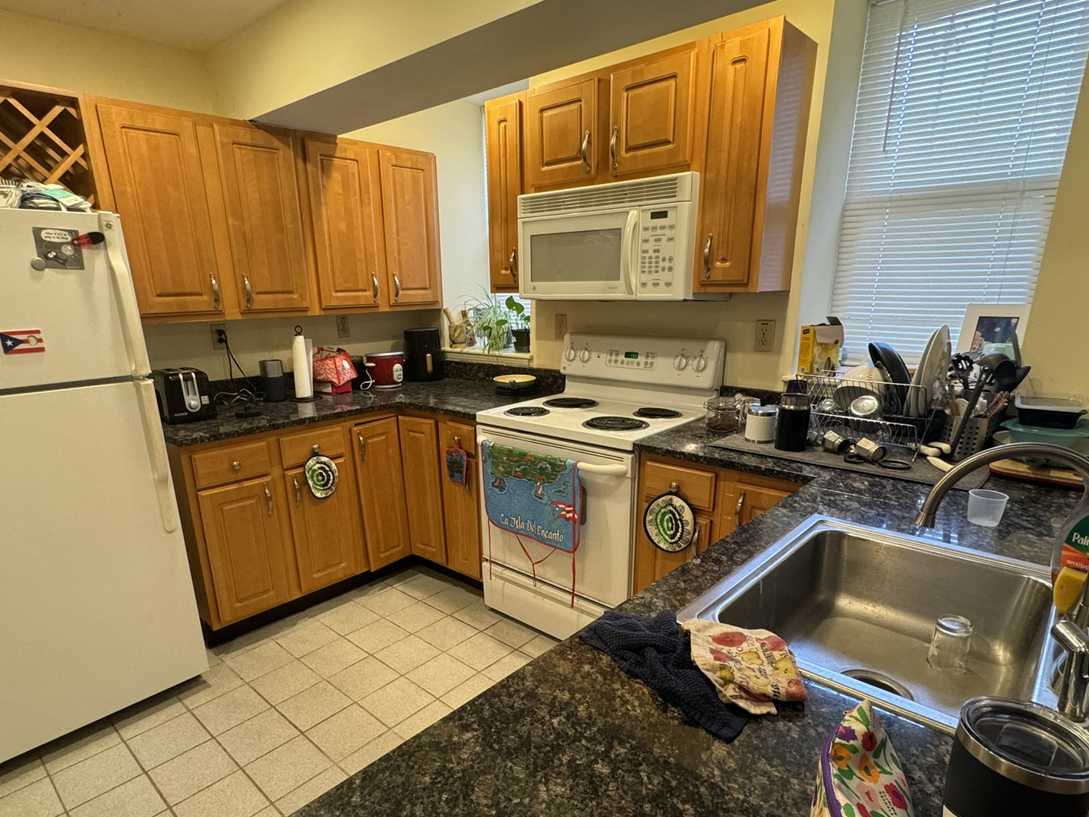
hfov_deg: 81.7
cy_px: 482
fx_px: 629
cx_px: 520
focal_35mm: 20
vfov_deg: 65.5
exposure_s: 1/60
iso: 250
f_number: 2.2
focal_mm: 2.22
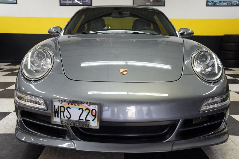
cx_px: 120
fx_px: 239
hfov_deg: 53.2
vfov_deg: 36.8
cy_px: 80
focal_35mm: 36
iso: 400
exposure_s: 1/40
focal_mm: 24
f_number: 4
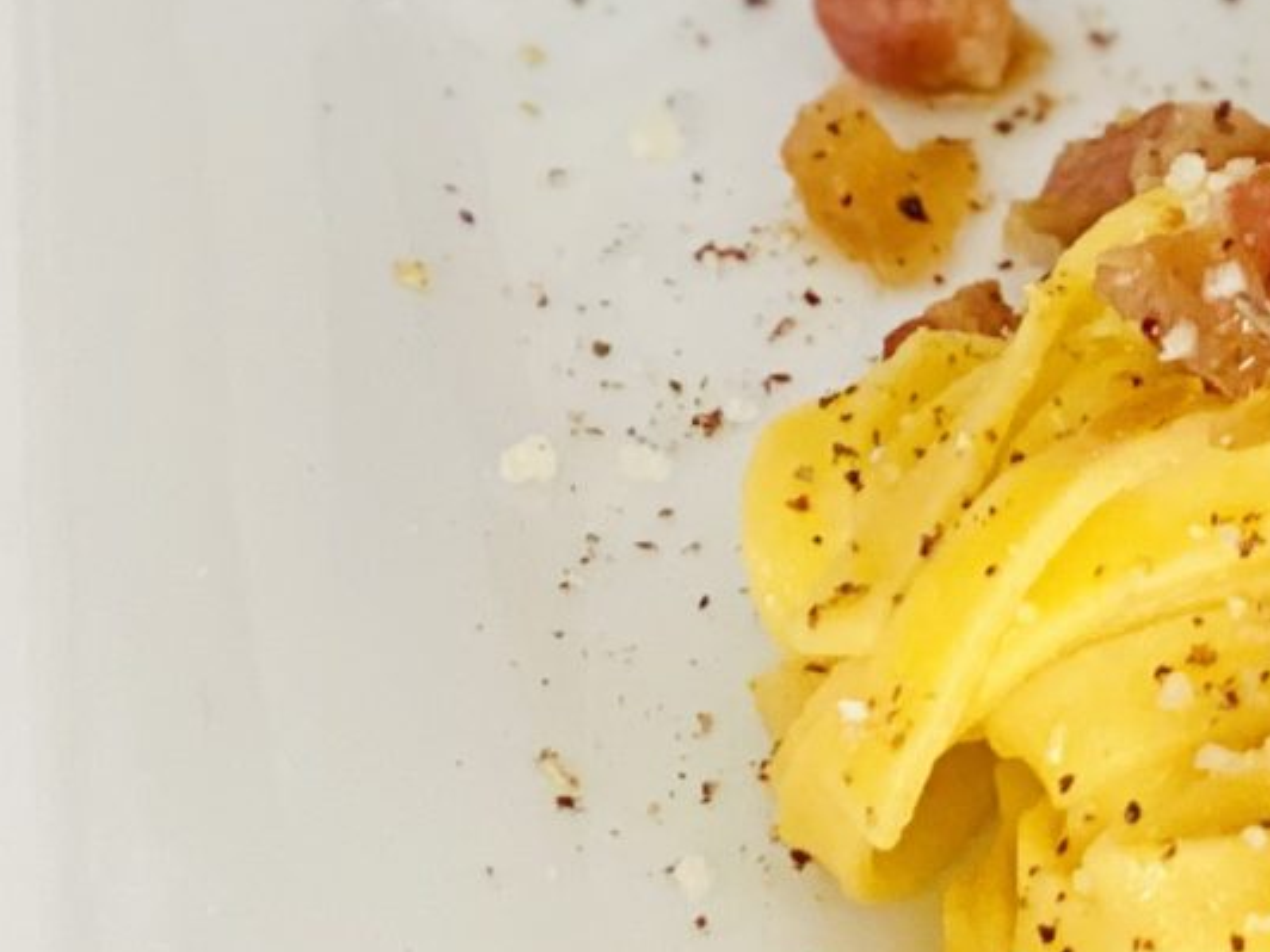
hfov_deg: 7.4
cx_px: 3015
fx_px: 9172
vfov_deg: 5.9
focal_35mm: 250
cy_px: -358
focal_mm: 6
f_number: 2
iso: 125
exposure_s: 1/60
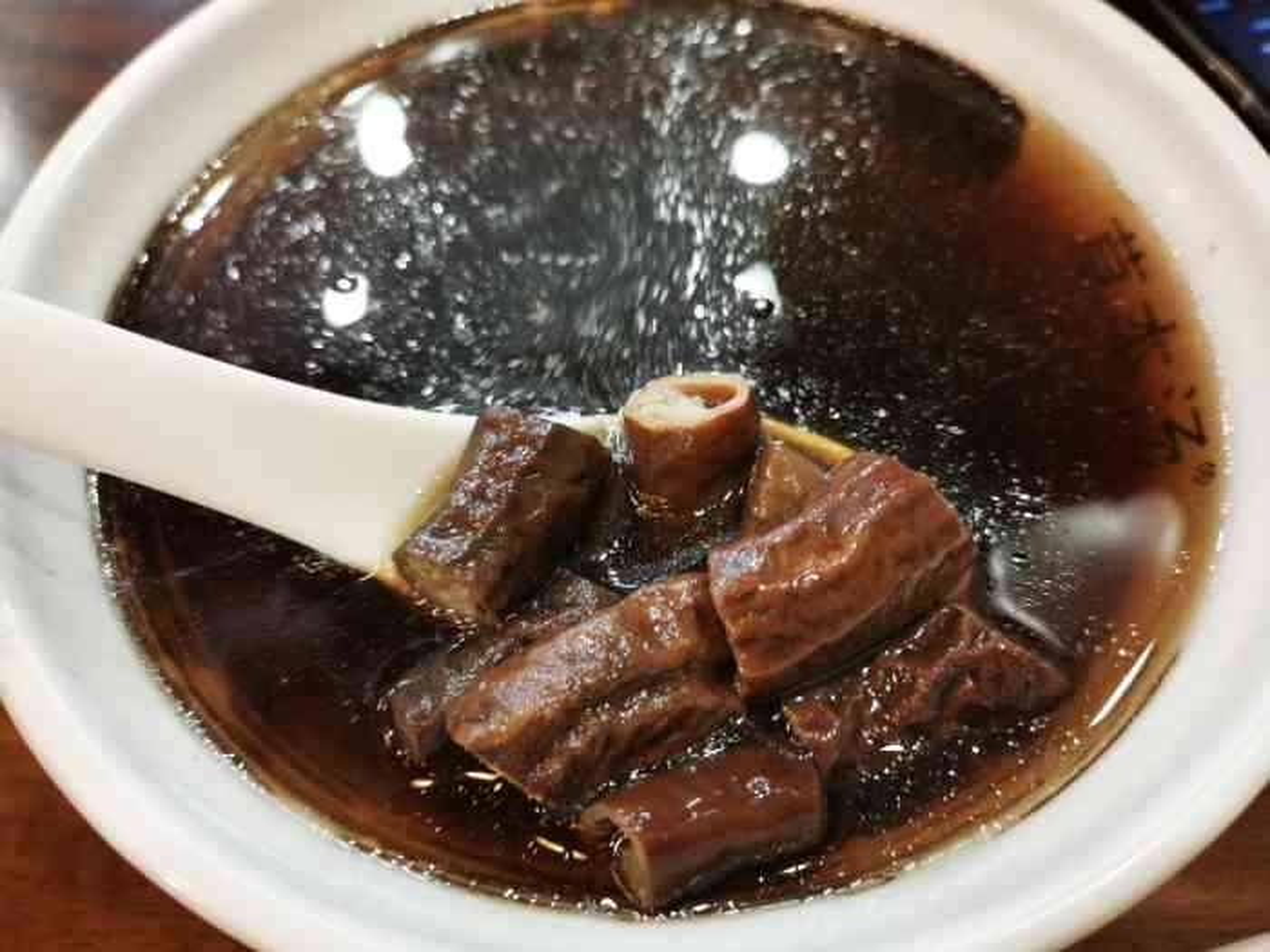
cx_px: 635
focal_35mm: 27
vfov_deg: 51.4
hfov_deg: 65.3
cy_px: 476
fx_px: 991
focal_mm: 5.58
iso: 320
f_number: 1.8
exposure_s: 1/33.3
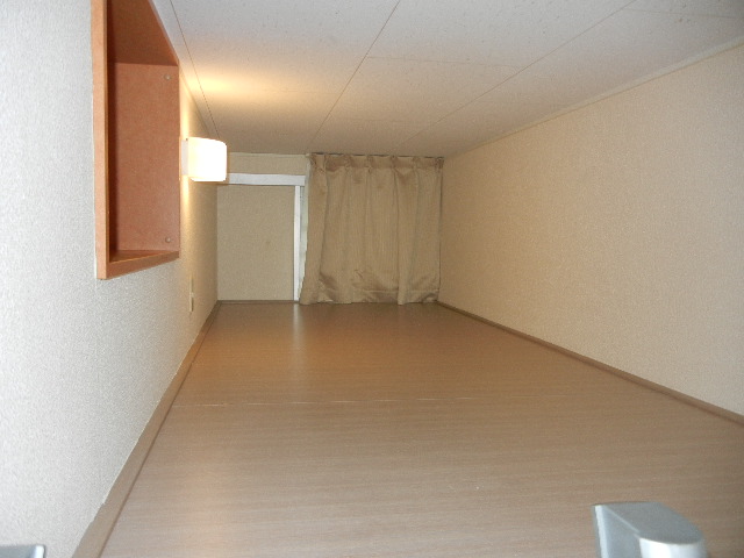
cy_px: 279
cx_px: 372
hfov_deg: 60.0
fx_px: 645
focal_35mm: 30
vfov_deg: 46.8
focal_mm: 5.4
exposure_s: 1/30
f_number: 3.5
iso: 200
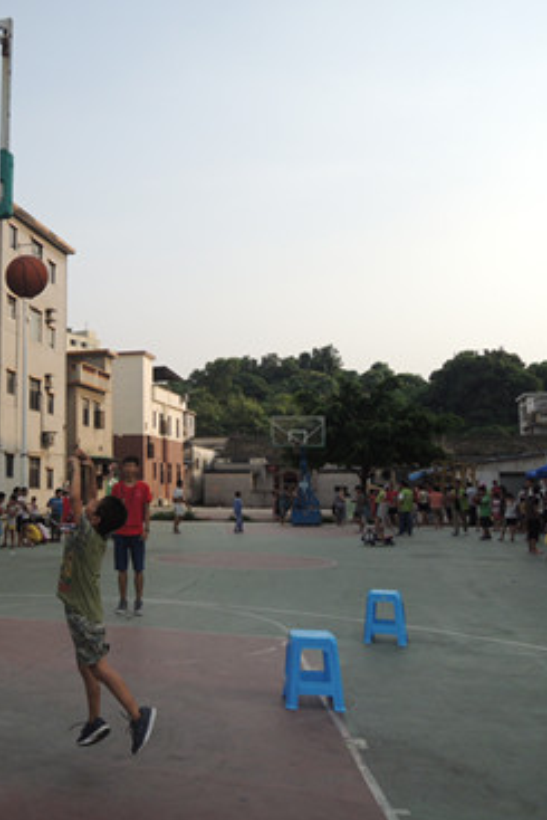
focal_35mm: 34
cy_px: 417
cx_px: 40
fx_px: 774
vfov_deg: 55.8
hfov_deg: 36.2
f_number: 2.8
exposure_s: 1/1250
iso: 100
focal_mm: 4.3
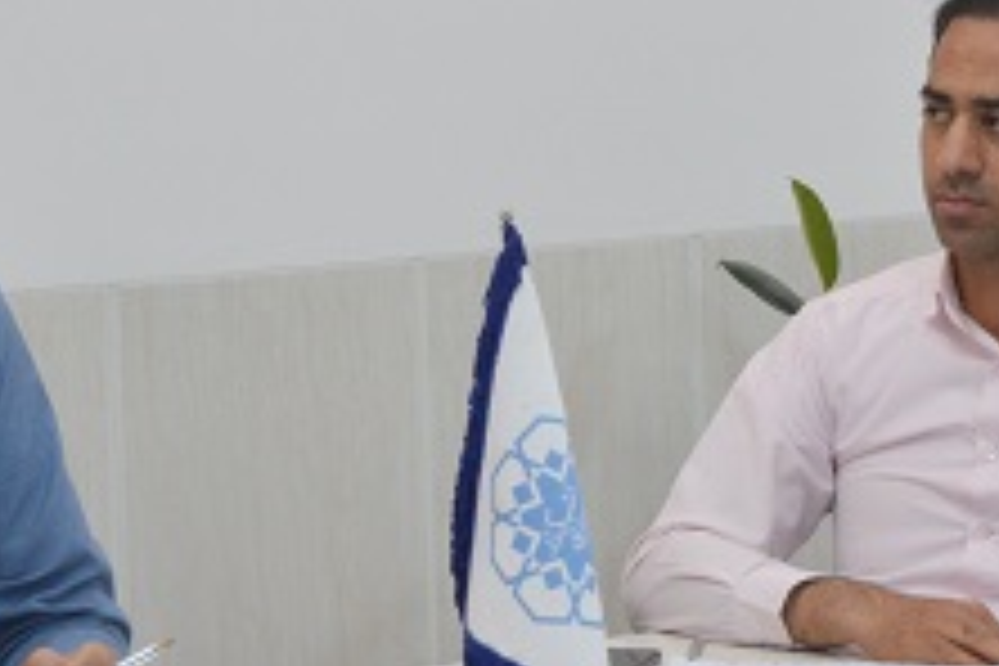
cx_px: 666
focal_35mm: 154
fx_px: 4273
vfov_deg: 8.9
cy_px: 346
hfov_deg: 13.3
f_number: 4.8
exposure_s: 1/60
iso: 400
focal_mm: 38
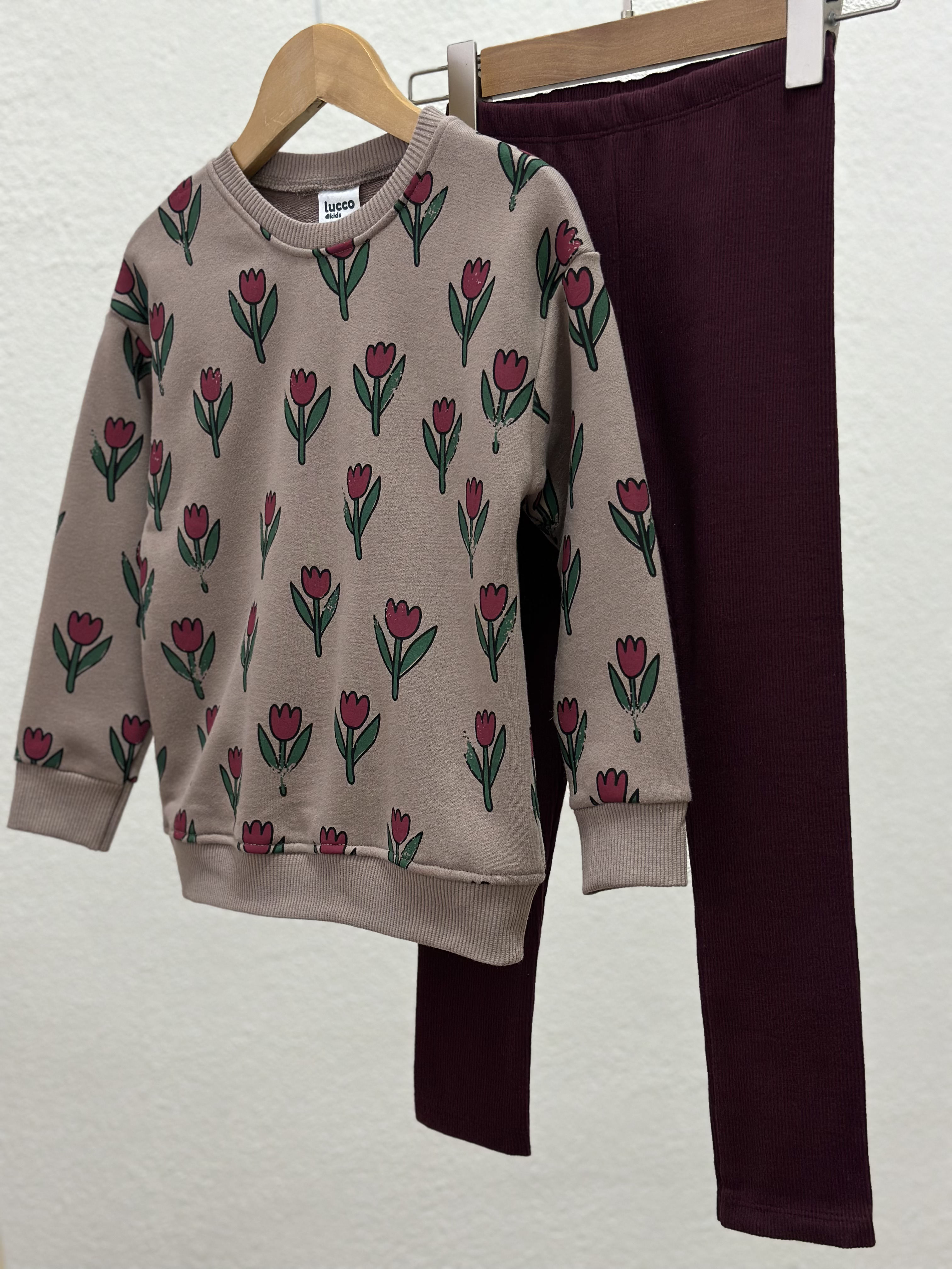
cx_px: 476
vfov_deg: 39.7
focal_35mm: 48
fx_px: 1760
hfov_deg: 30.3
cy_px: 634
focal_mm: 6.86
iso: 125
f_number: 1.78
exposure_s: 1/50
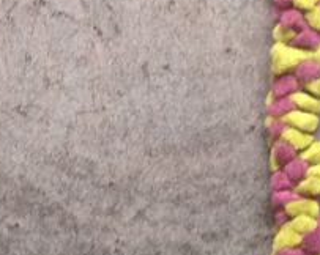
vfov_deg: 9.2
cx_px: 109
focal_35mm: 168
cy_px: 35
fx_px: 1590
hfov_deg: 11.5
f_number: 2.4
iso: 320
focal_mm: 4.28
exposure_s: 1/15
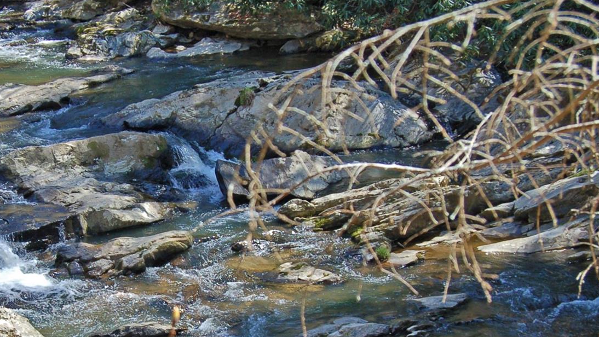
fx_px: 1493
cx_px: 141
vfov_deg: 12.9
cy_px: 229
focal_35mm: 94
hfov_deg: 22.4
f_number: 6.3
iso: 200
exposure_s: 1/160
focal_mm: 32
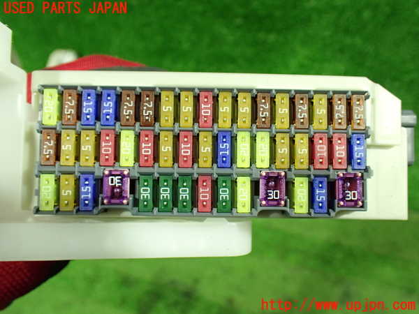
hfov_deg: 60.0
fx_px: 363
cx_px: 210
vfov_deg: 46.8
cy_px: 157
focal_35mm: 30
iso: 800
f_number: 2.3
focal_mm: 5.4
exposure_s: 1/30
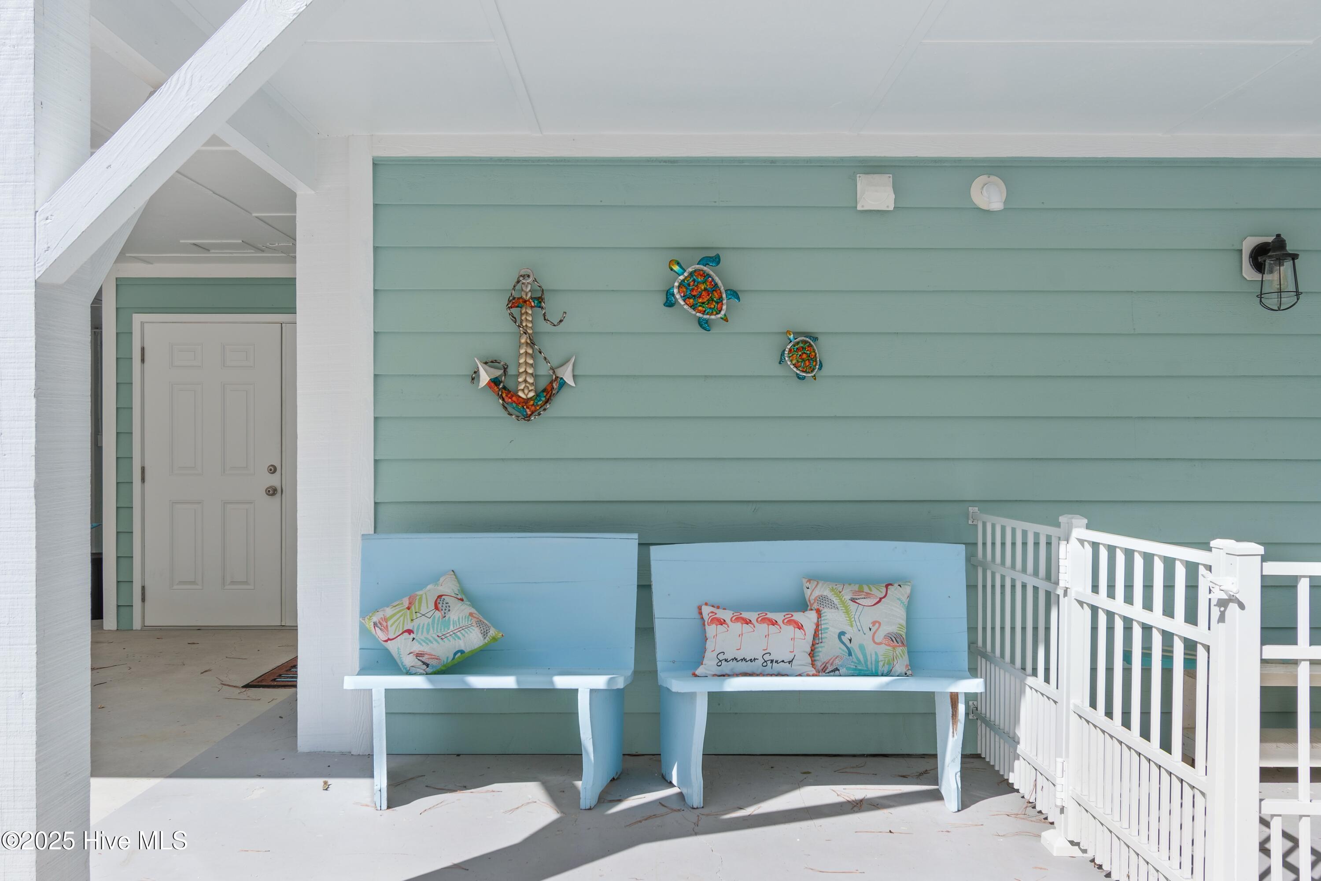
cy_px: 440
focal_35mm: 30
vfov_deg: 43.6
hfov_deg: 61.9
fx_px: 1101
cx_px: 660
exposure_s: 1/125
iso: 100
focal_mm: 20
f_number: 5.6
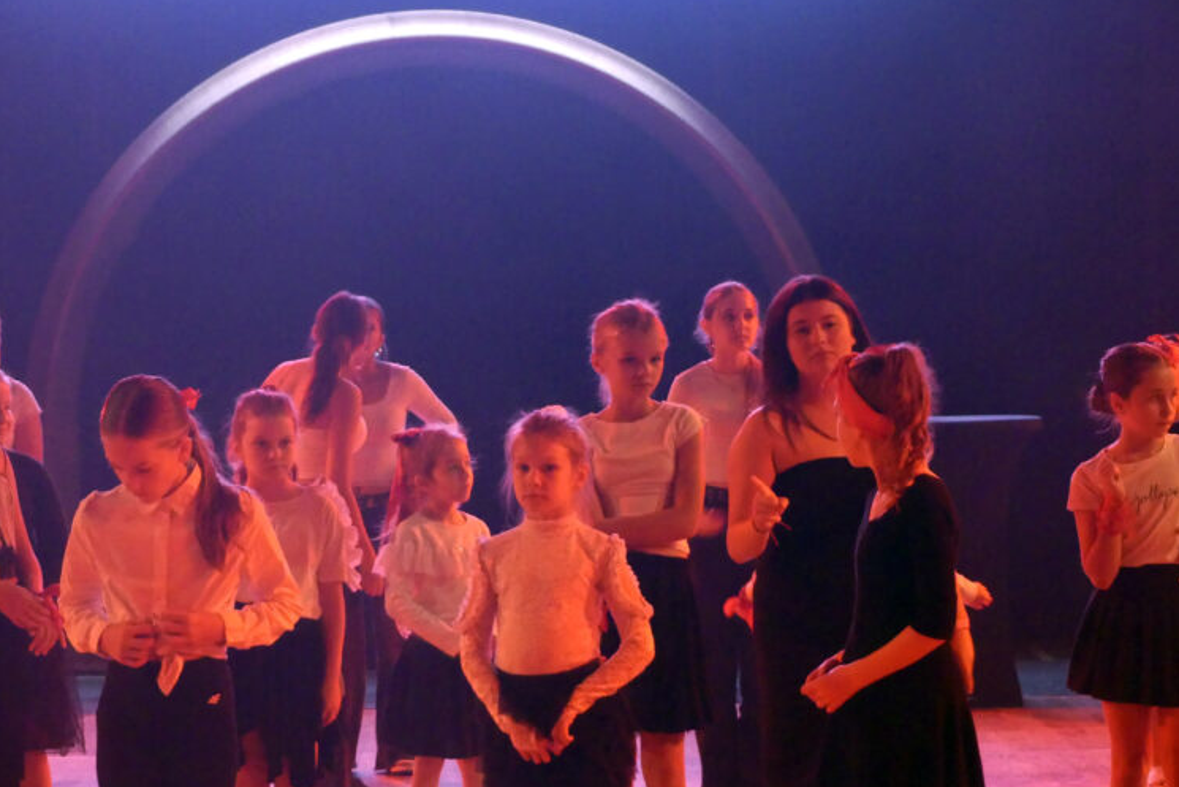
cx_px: 590
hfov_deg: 10.4
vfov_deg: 6.9
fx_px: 6485
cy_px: 400
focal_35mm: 198
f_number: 2.8
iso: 1250
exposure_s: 1/80
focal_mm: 34
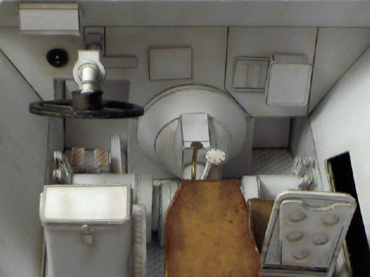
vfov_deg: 37.7
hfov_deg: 49.0
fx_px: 406
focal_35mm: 38
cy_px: 140
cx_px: 183
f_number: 2.8
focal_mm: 6.11
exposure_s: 1/115
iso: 200
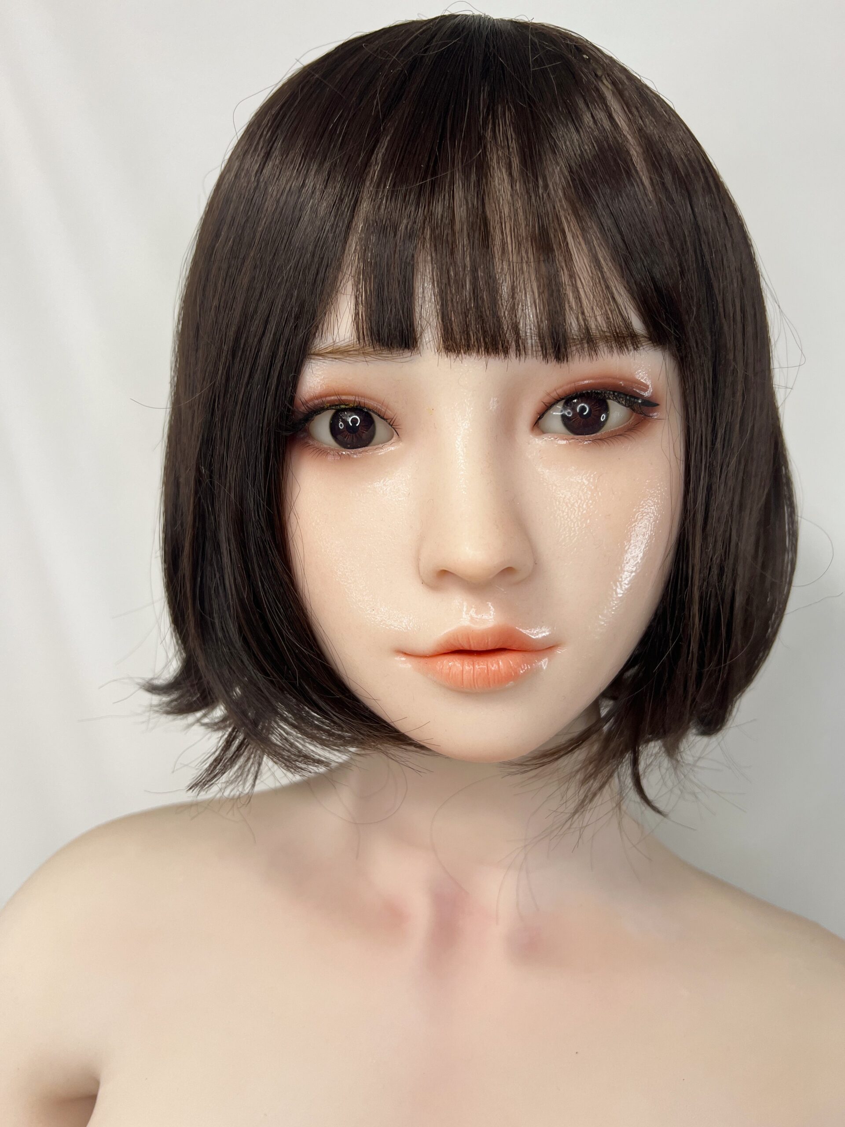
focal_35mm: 26
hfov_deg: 53.1
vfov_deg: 67.3
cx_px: 422
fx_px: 846
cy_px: 564
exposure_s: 1/121
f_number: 1.5
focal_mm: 5.7
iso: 125
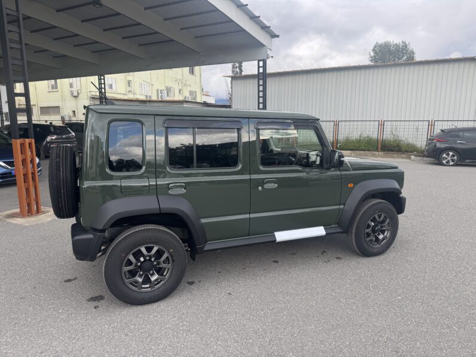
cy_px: 178
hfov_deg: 71.6
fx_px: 330
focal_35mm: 24
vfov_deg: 56.8
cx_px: 238
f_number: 1.78
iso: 80
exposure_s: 1/678
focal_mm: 6.76
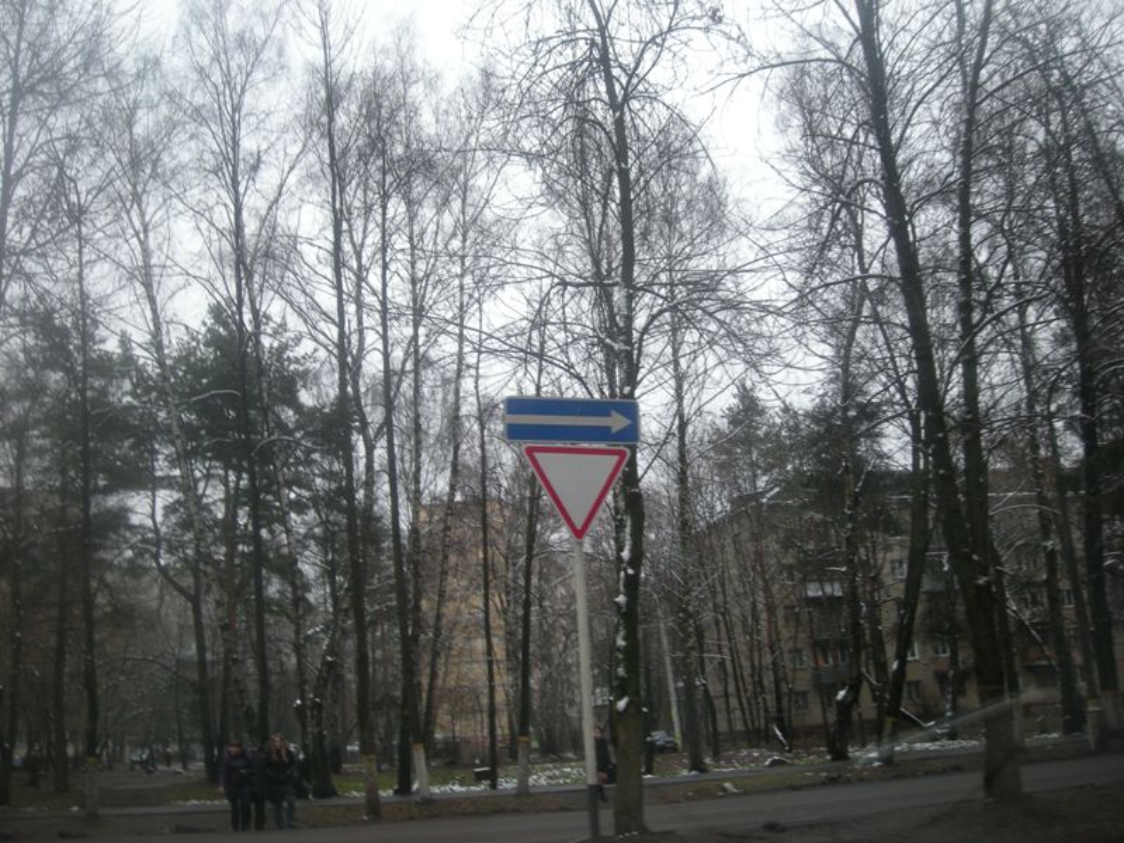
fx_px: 1136
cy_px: 422
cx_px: 562
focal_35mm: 35
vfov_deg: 40.7
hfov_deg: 52.6
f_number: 2.8
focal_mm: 5.7
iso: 86
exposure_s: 1/64.3
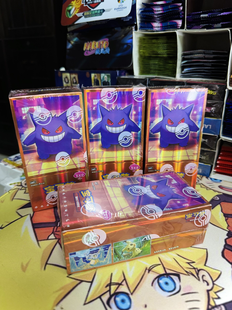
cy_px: 155
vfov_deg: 71.6
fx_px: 214
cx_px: 116
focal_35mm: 24
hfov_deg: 56.8
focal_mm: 6.76
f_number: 1.78
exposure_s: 1/60
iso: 500
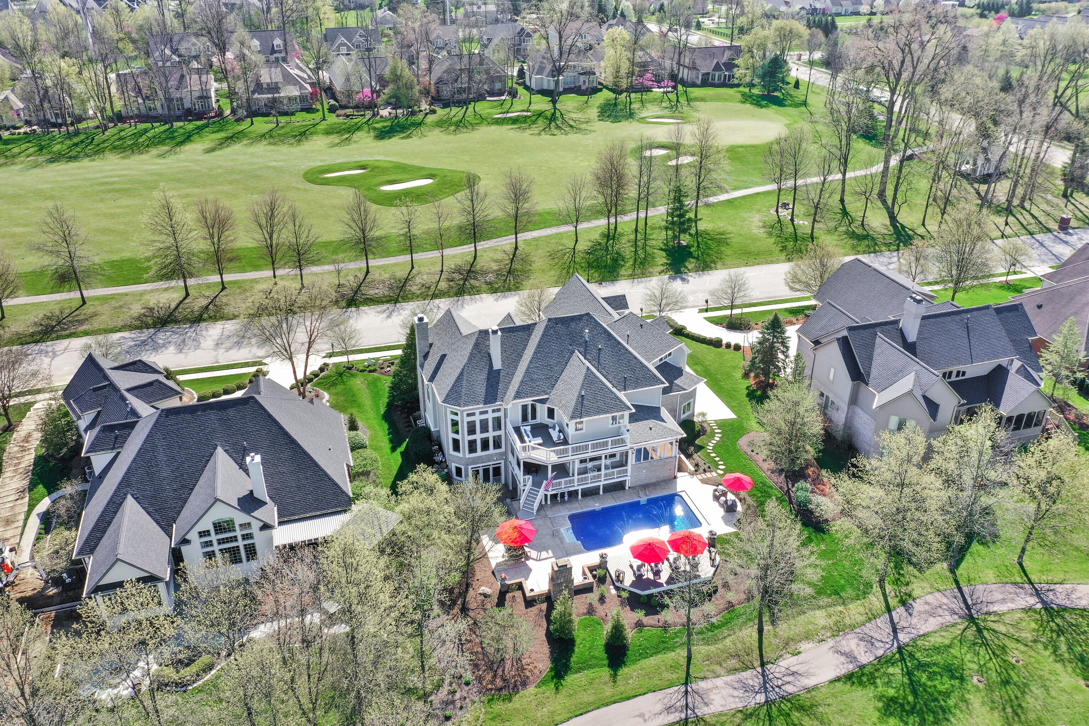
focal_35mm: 28
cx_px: 544
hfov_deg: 65.5
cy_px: 363
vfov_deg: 46.4
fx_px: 847
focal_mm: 10.26
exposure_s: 1/200
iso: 100
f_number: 5
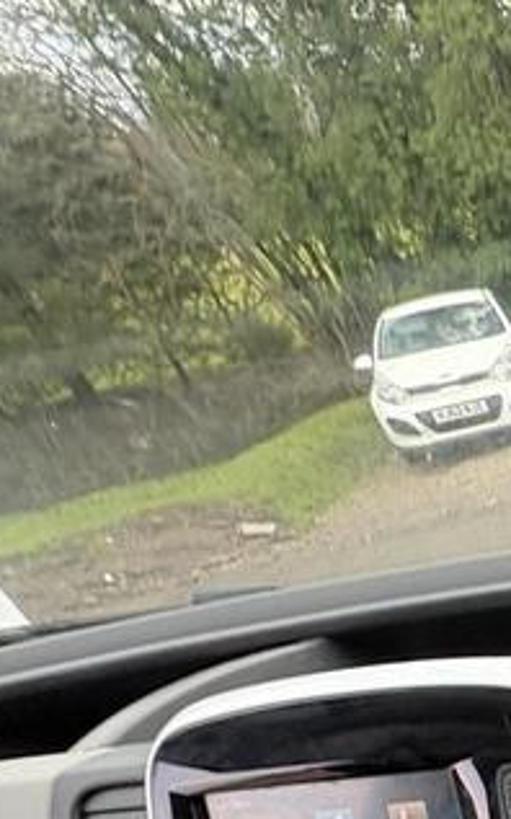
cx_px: 1014
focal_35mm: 42
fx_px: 936
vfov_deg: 40.0
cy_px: 860
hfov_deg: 19.0
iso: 200
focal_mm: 2.22
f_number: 2.2
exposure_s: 1/71
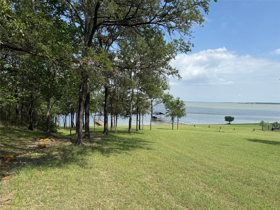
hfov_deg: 71.6
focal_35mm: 24
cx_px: 140
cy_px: 105
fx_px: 194
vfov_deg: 56.8
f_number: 1.78
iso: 80
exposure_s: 1/4405
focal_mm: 6.76
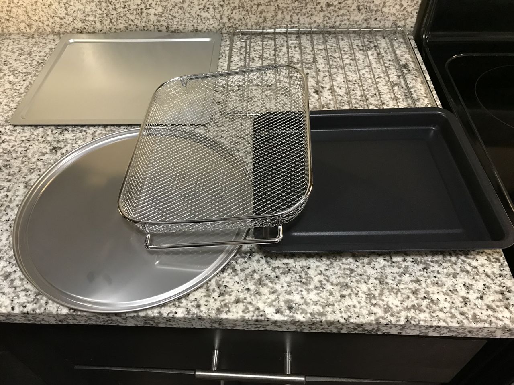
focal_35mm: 28
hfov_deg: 63.4
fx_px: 416
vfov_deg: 49.7
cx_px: 257
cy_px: 192
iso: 100
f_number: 1.8
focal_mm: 3.99
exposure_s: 1/11
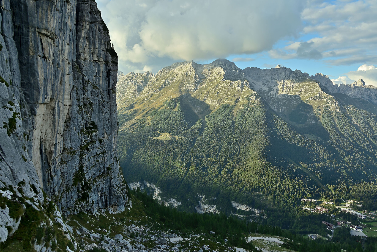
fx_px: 309
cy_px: 126
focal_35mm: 30
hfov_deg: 62.8
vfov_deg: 44.3
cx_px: 188
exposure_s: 1/200
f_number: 7.1
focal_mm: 29.5
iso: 100
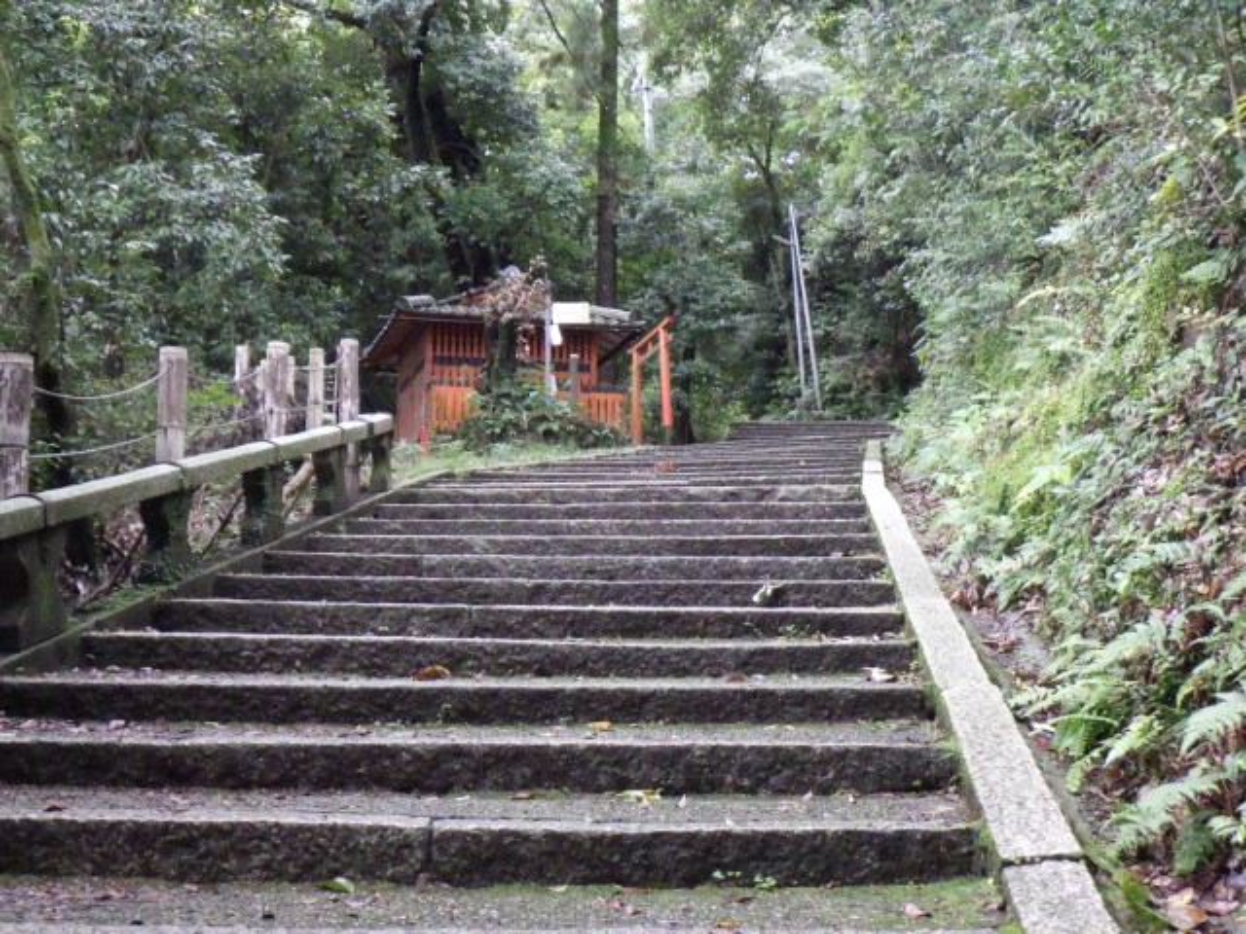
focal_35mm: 34
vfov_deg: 41.8
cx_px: 623
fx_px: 1224
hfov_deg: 54.0
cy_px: 467
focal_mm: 6.1
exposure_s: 1/50
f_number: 3.8
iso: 800
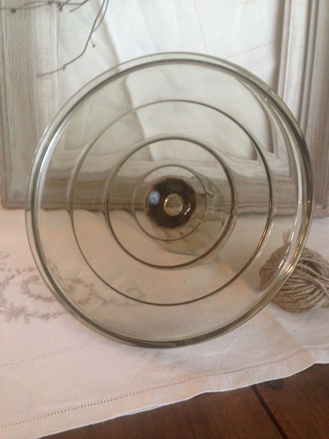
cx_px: 164
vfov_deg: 55.4
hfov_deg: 42.9
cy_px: 220
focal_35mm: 33
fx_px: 418
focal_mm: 4.12
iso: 320
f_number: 2.4
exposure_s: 1/20
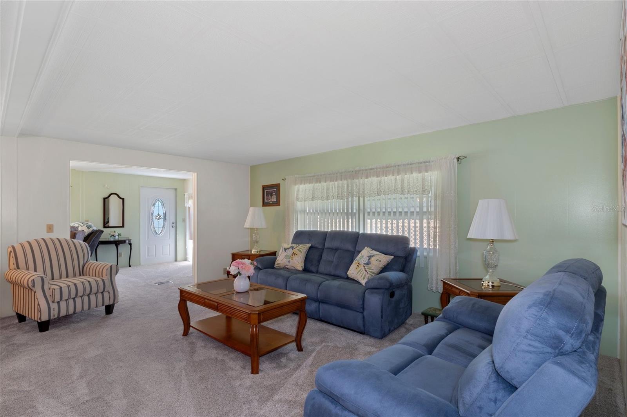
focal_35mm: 16
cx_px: 314
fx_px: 287
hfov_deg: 95.0
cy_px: 208
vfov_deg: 72.0
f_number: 8
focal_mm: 11
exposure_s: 1.5
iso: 320
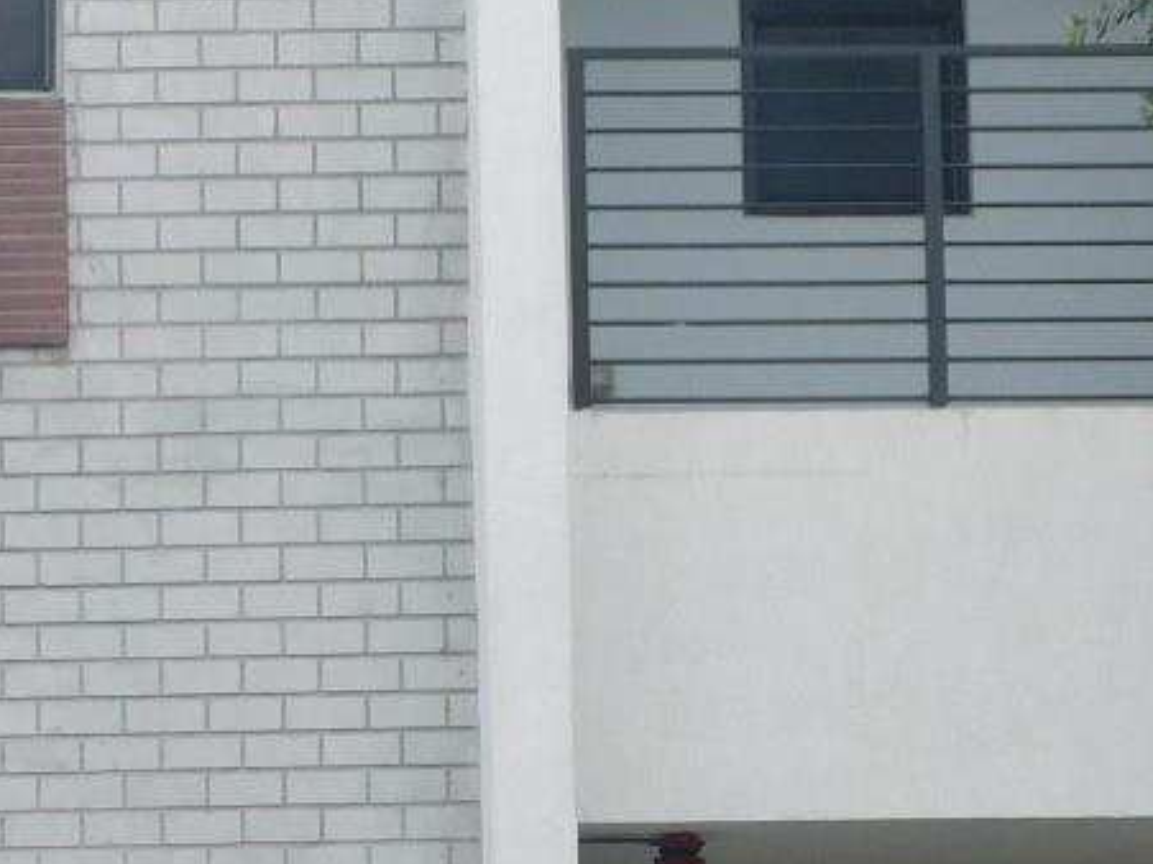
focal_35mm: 142
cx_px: 317
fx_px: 4729
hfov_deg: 13.9
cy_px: 869
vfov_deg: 10.4
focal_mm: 7.1
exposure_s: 1/800
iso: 125
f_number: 3.6
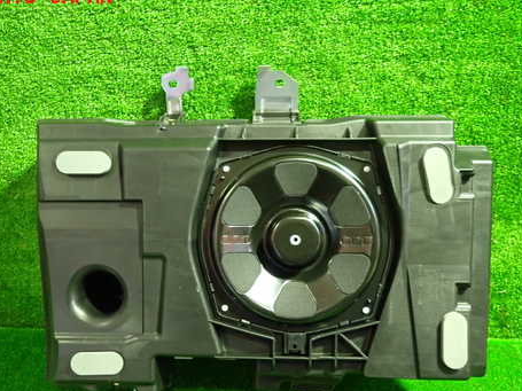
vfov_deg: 42.7
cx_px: 248
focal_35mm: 33
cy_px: 240
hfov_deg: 55.3
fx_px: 497
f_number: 2
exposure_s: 1/30
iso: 640
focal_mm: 4.5
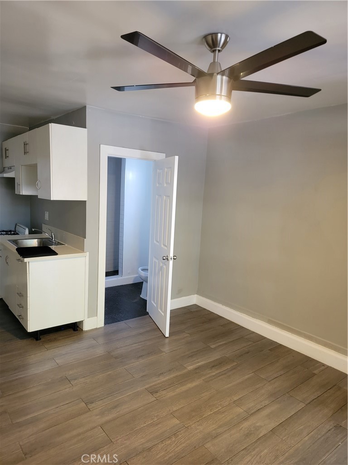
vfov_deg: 71.6
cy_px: 232
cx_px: 174
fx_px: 322
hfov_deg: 56.8
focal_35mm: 24
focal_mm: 6.7
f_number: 1.8
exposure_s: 1/40
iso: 320
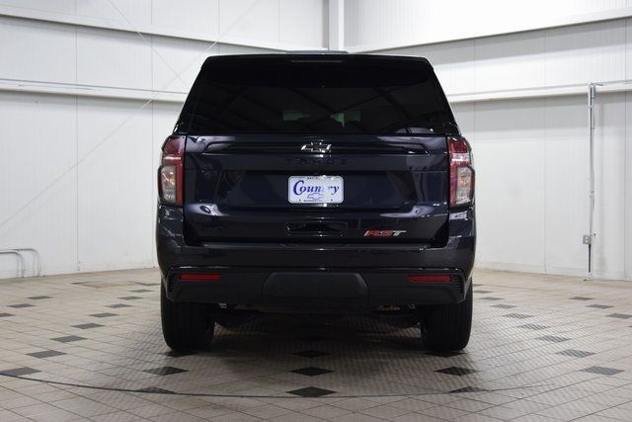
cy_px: 211
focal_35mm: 54
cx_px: 316
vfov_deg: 25.1
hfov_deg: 36.9
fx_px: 948
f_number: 5.6
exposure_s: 1/60
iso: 1600
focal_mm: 36
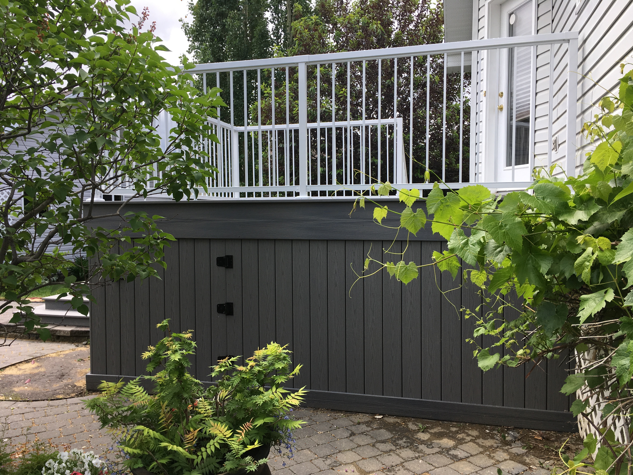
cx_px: 316
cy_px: 238
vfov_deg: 48.2
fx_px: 530
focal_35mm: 29
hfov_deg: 61.7
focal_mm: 4.15
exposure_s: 1/574
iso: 25
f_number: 2.2
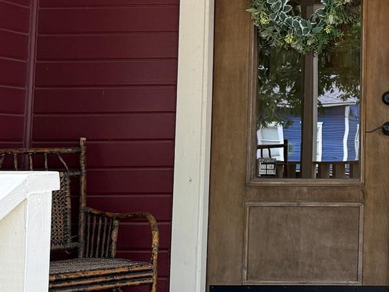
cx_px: 499
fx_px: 910
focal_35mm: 81
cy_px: 74
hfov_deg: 21.8
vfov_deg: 18.1
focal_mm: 6.76
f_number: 1.78
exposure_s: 1/196
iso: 100
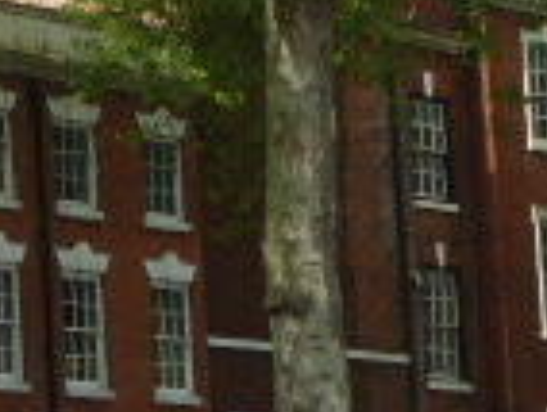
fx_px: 3277
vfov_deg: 7.2
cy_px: 112
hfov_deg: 8.8
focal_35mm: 207
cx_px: -655
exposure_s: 1/250
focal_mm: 8
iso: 100
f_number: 4
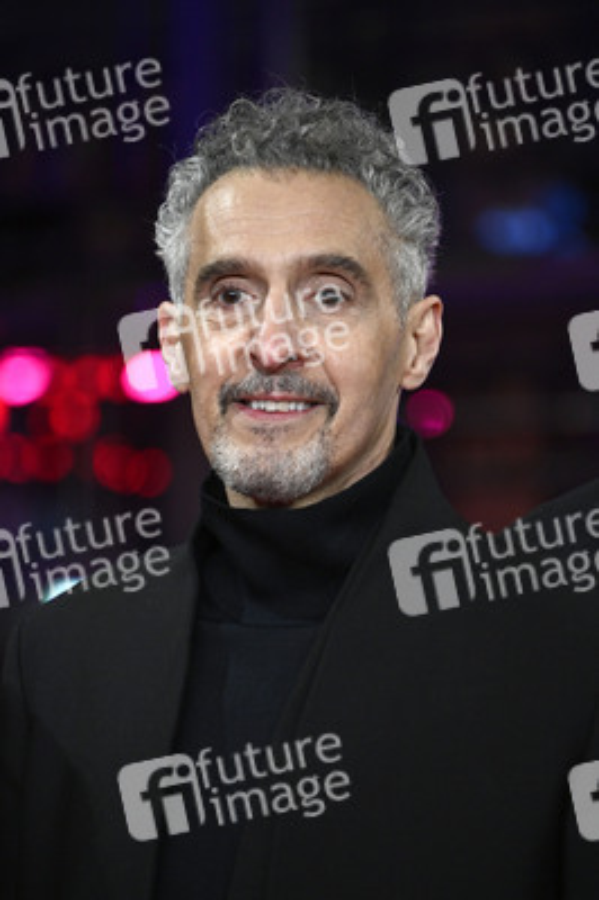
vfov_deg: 8.2
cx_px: 300
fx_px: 6250
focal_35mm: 250
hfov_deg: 5.5
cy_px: 450
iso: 4000
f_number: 5.6
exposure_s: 1/250
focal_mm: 250
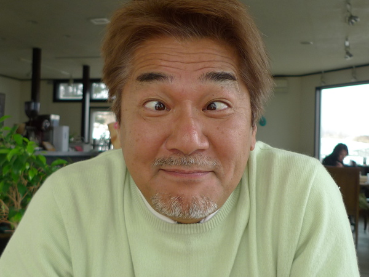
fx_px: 533
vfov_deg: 29.1
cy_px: 138
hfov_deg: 38.2
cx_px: 184
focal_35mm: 50
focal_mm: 5.9
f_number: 2.1
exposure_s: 1/100
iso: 80
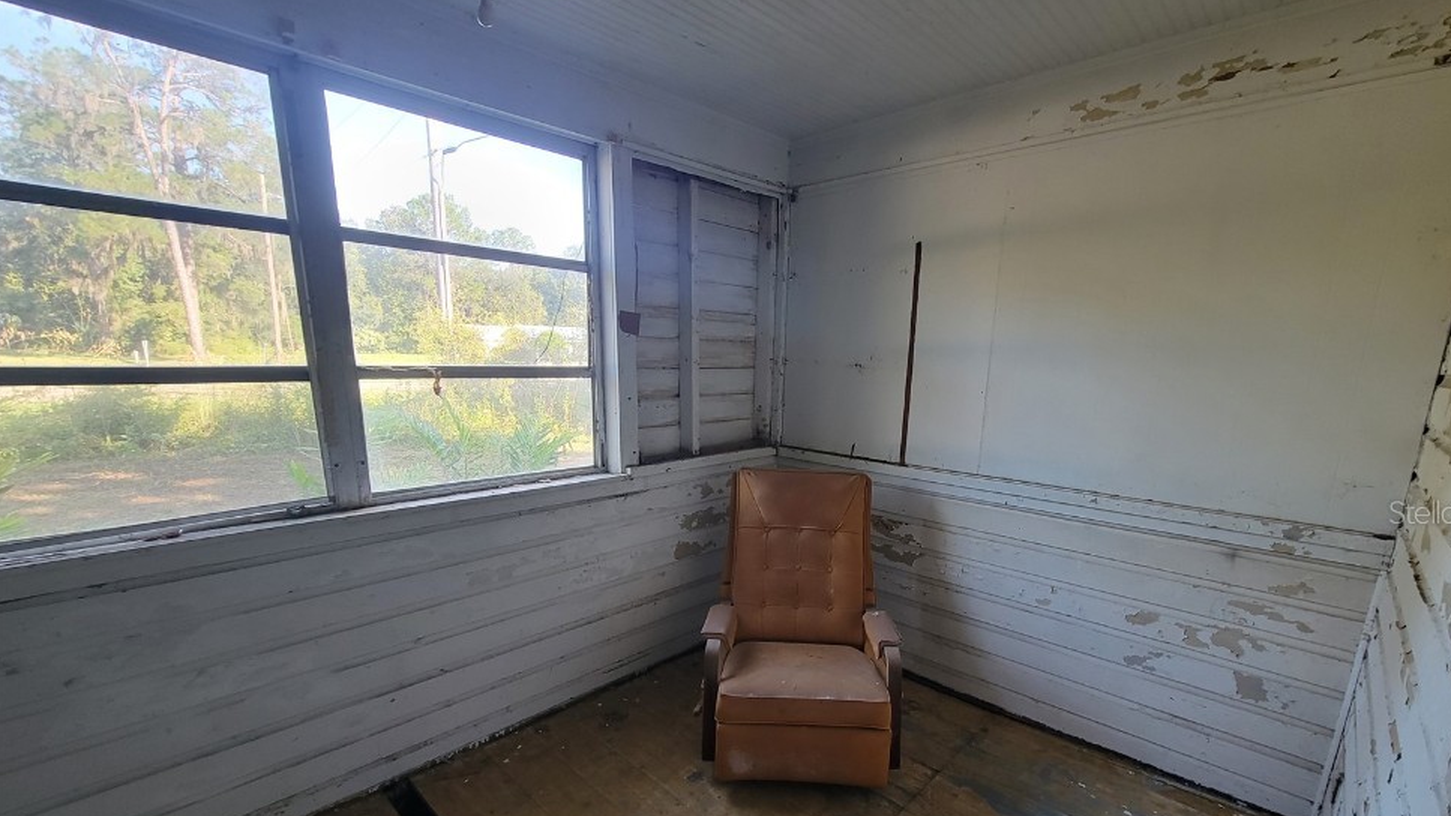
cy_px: 512
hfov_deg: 102.9
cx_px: 762
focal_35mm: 15
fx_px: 577
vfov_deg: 69.4
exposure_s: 1/60
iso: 125
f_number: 2.2
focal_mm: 2.2
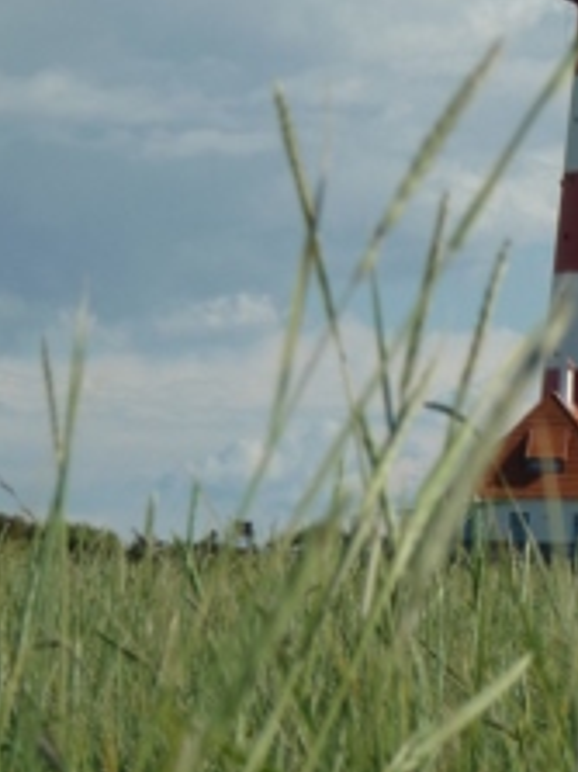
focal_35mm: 230
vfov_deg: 8.6
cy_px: 298
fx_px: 5125
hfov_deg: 6.4
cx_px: 478
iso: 100
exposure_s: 1/250
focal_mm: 21.8
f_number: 11
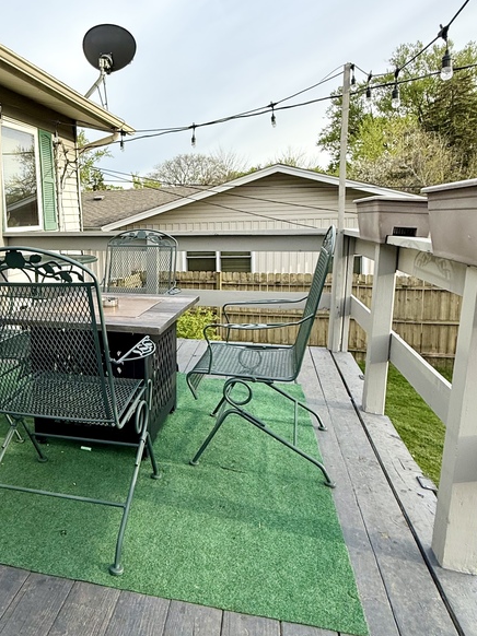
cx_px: 124
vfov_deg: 66.9
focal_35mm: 26
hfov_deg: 51.0
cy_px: 264
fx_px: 478
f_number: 2.2
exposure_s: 1/607
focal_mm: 2.22
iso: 50
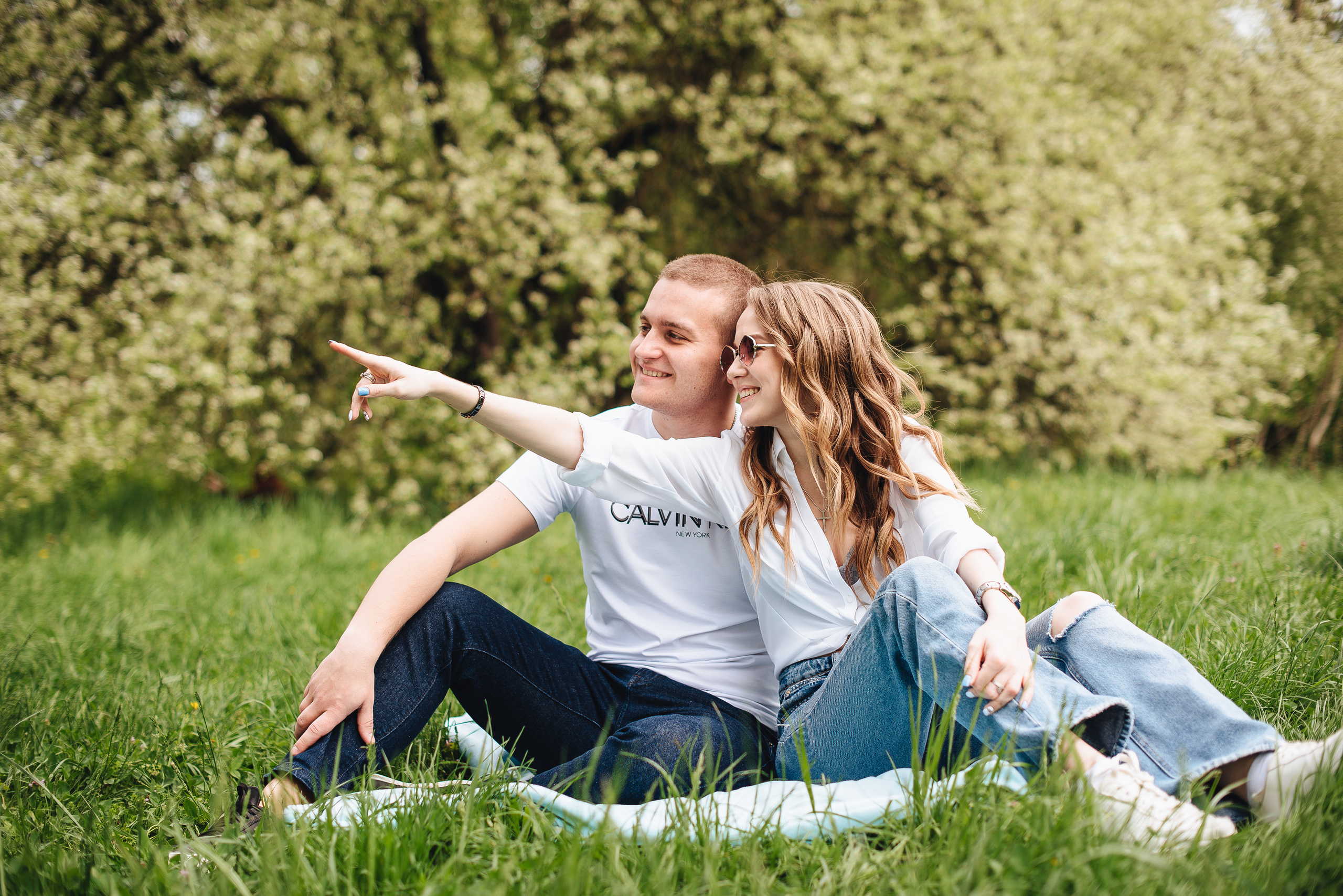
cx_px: 672
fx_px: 1865
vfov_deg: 27.0
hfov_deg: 39.6
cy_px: 448
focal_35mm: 50
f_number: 2.5
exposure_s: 1/640
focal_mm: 50
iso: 100
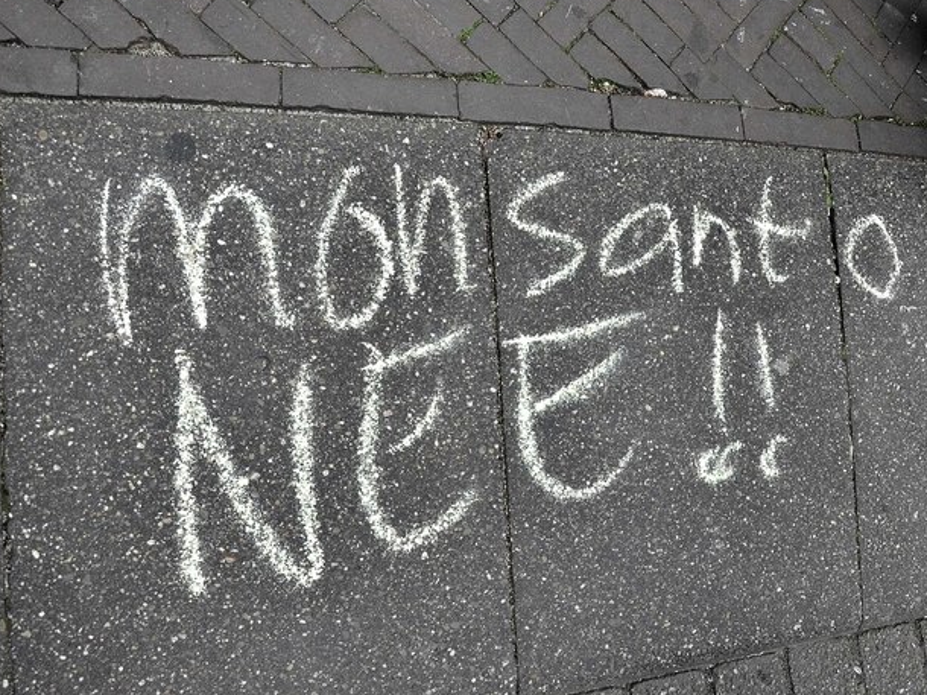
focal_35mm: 34
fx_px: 910
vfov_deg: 41.7
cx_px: 521
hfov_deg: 53.8
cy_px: 307
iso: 250
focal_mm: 18
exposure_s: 1/250
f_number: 8
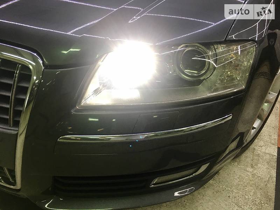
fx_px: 235
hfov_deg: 61.7
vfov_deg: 48.2
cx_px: 140
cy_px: 105
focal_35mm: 29
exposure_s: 1/33
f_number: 2.2
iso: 32
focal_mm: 4.2
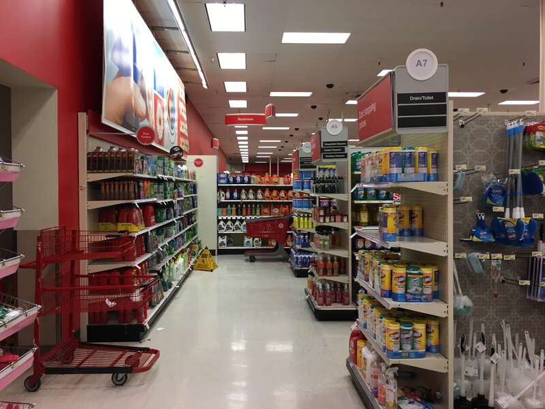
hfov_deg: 61.7
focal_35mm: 29
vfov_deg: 48.2
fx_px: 457
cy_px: 204
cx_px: 272
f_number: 2.2
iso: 40
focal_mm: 4.15
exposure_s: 1/30
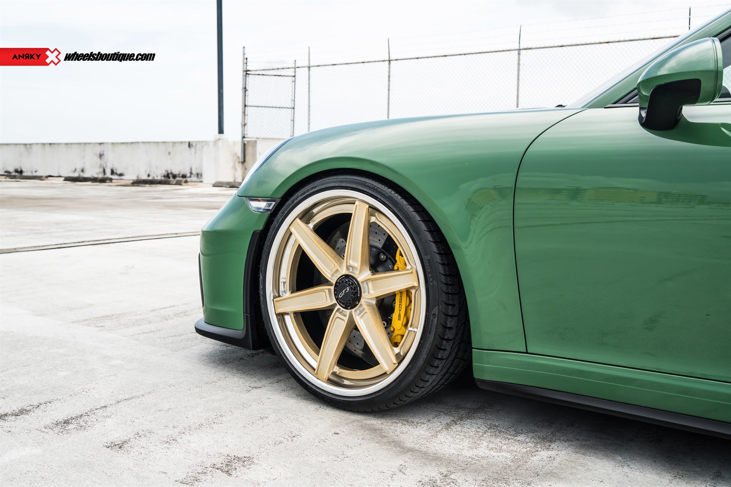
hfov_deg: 49.6
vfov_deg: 34.2
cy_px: 244
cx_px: 366
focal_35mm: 39
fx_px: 792
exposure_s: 1/200
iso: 320
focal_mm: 39
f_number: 7.1
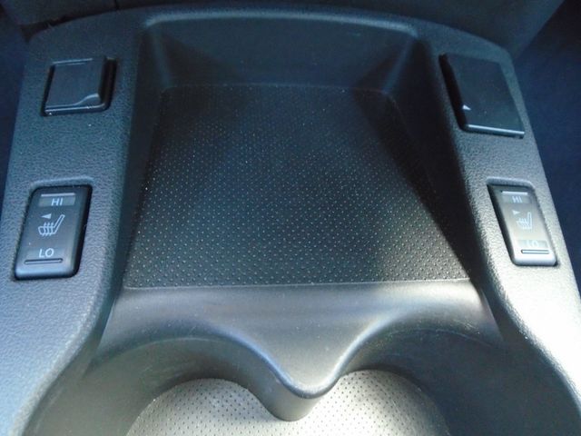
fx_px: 436
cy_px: 218
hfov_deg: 67.3
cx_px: 290
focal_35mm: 26
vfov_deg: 53.1
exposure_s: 1/4
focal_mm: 4.6
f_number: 3.2
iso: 500
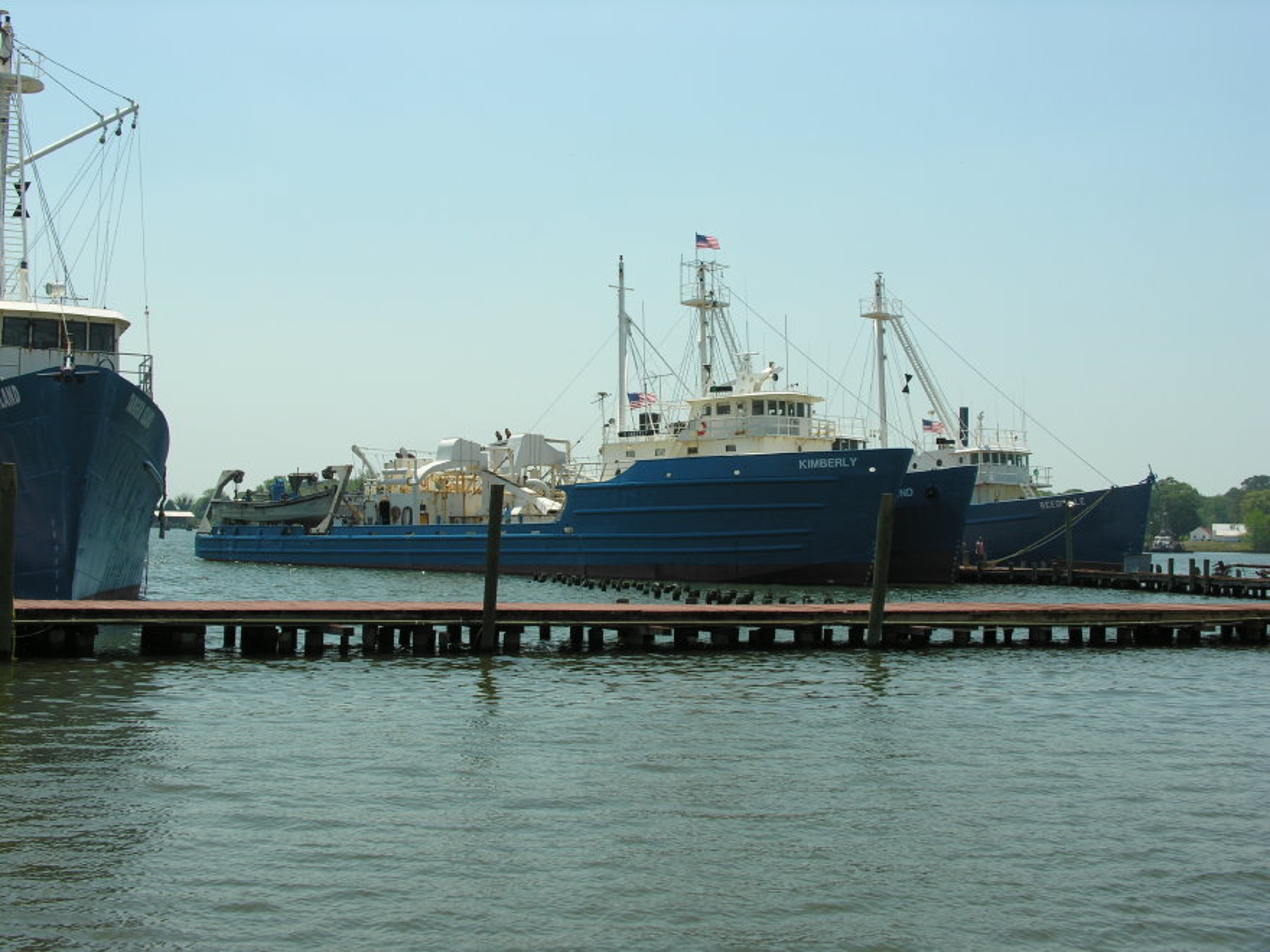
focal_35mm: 50
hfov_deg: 38.2
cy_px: 476
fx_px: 1834
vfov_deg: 29.1
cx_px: 635
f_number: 7
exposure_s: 1/274
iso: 50
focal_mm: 12.7
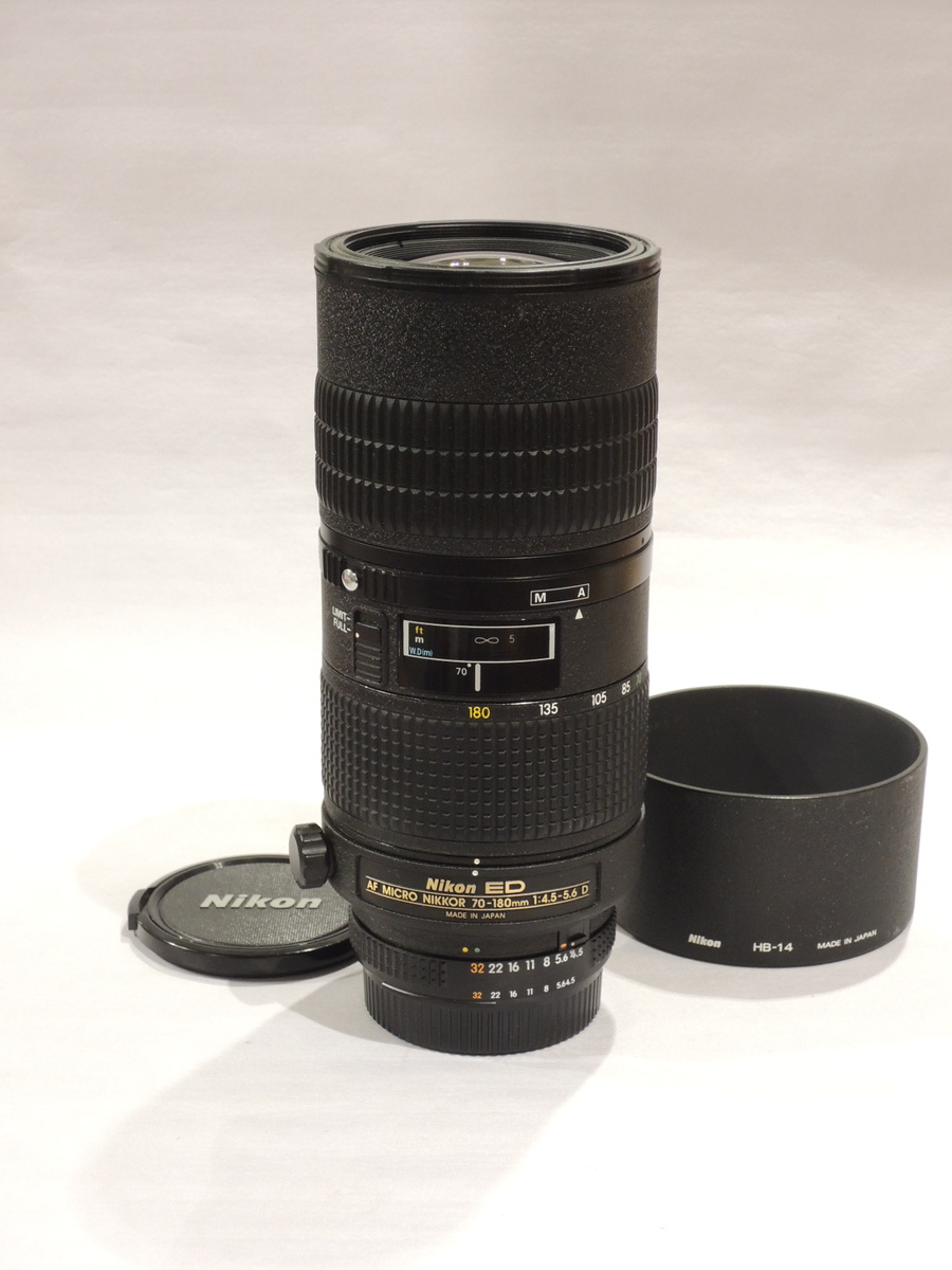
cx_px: 476
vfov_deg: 27.8
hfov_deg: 21.0
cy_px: 635
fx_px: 2567
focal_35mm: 70
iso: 400
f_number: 5
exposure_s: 1/30
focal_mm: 12.5
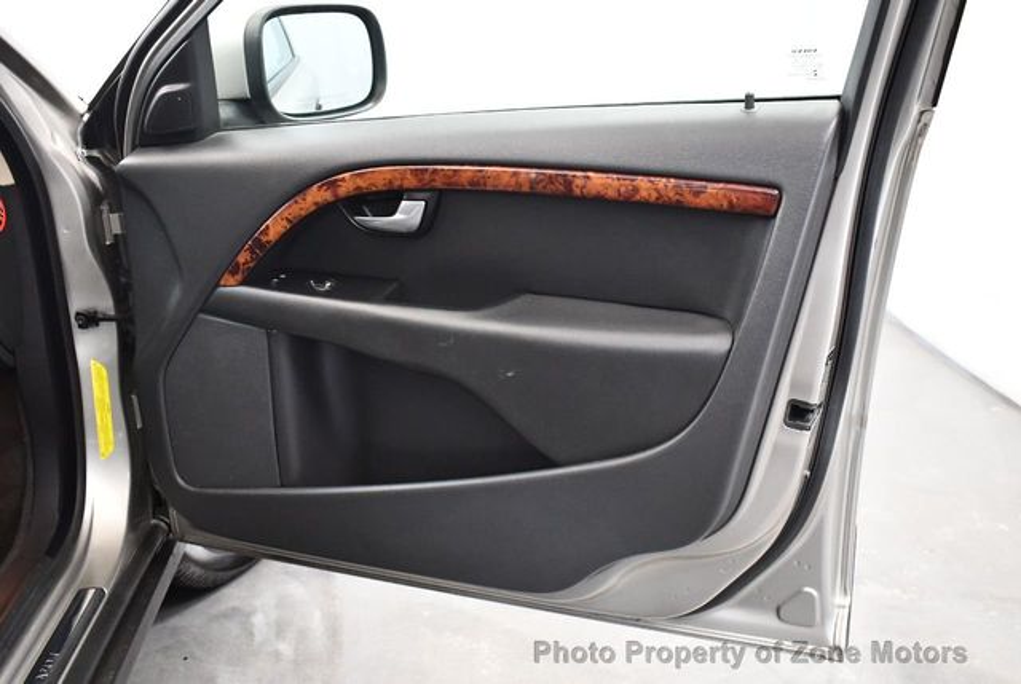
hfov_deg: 53.1
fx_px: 1023
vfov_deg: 37.0
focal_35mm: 36
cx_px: 510
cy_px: 342
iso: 3200
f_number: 3.5
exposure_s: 1/60
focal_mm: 18
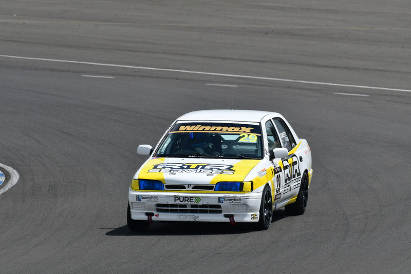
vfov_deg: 1.8
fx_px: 8565
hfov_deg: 2.7
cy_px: 137
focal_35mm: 750
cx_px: 206
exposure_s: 1/640
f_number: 10
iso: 200
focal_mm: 500
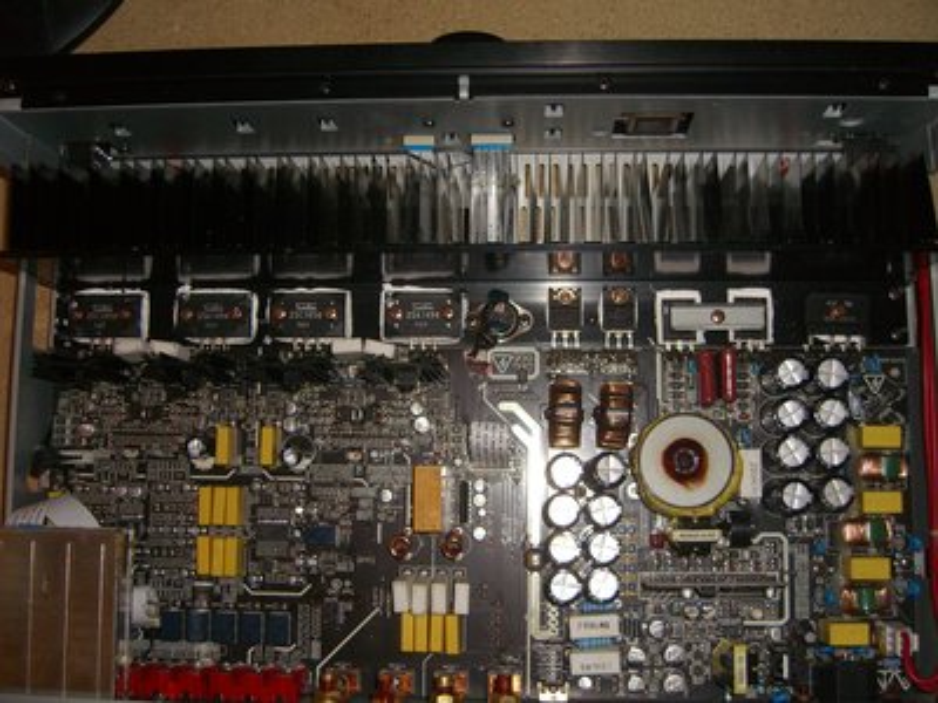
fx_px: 1030
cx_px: 469
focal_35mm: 38
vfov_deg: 37.7
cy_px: 352
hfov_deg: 49.0
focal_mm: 7.9
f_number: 2.8
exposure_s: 1/60
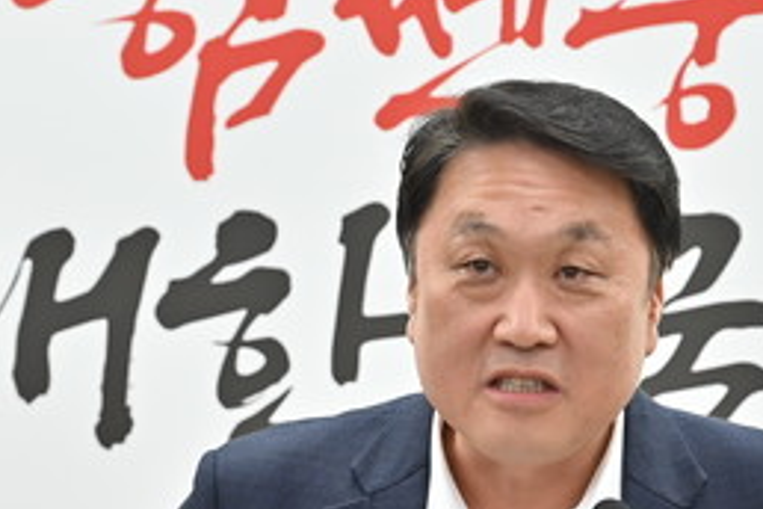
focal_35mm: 560
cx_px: 532
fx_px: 11868
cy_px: 429
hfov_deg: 3.7
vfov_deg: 2.5
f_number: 5
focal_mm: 185
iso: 800
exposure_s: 1/250
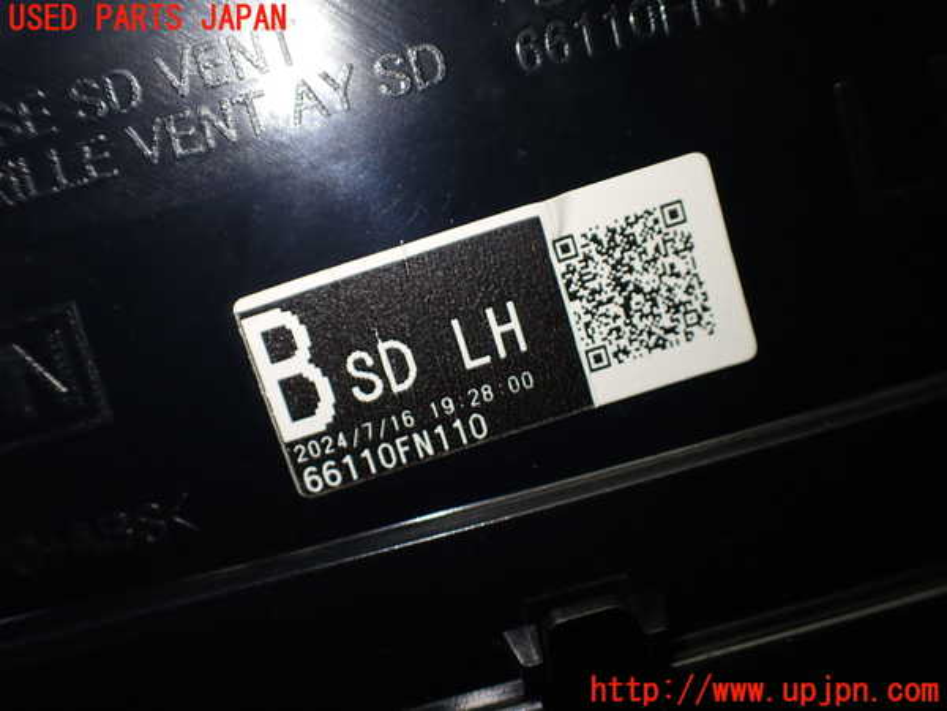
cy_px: 356
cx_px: 474
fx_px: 821
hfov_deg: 60.0
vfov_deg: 46.8
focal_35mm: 30
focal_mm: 5.4
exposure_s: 1/125
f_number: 2.3
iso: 125
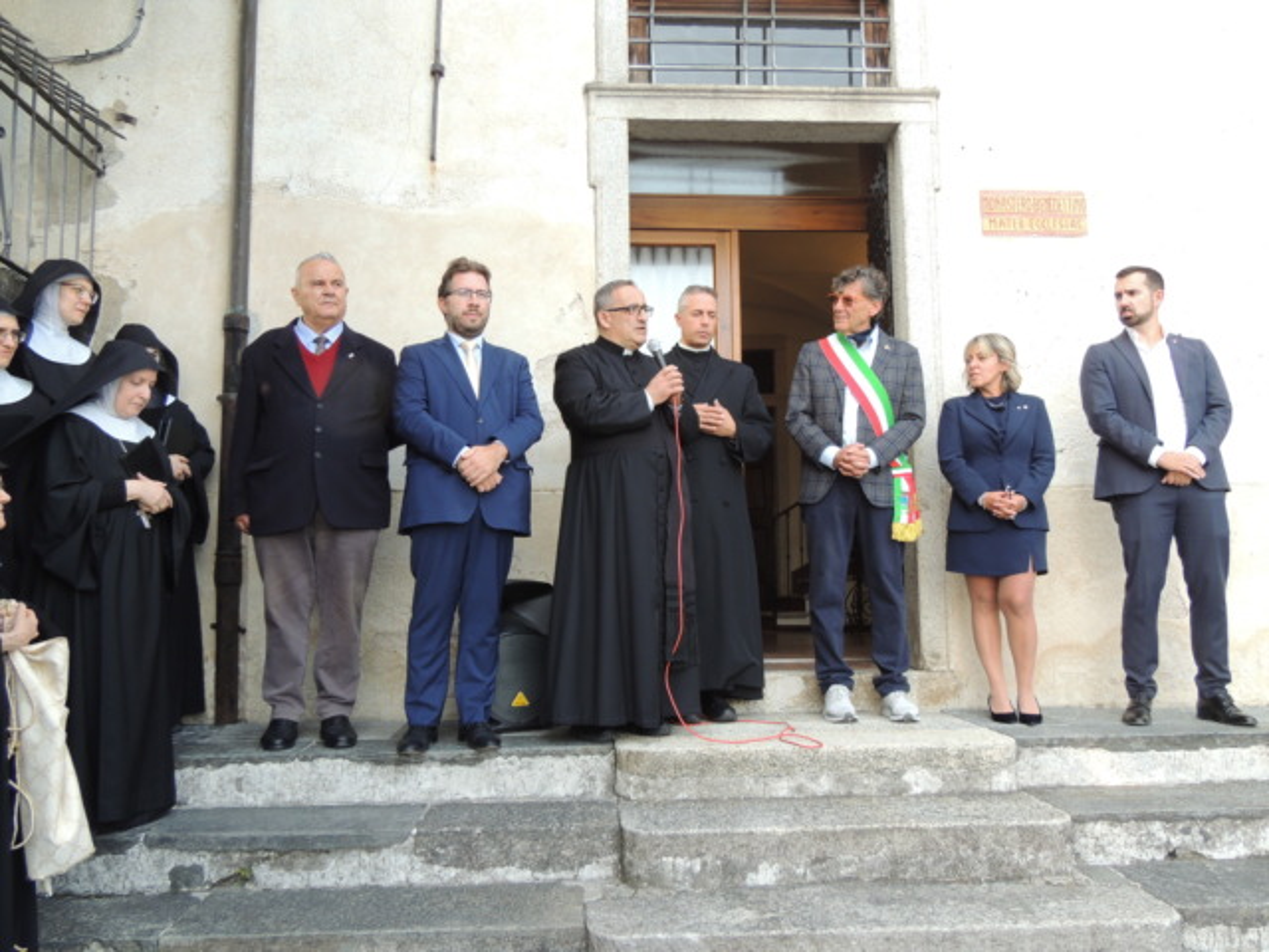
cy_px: 476
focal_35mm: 30
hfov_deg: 60.0
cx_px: 634
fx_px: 1100
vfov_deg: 46.8
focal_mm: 5.3
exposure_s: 1/80
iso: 100
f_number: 3.1
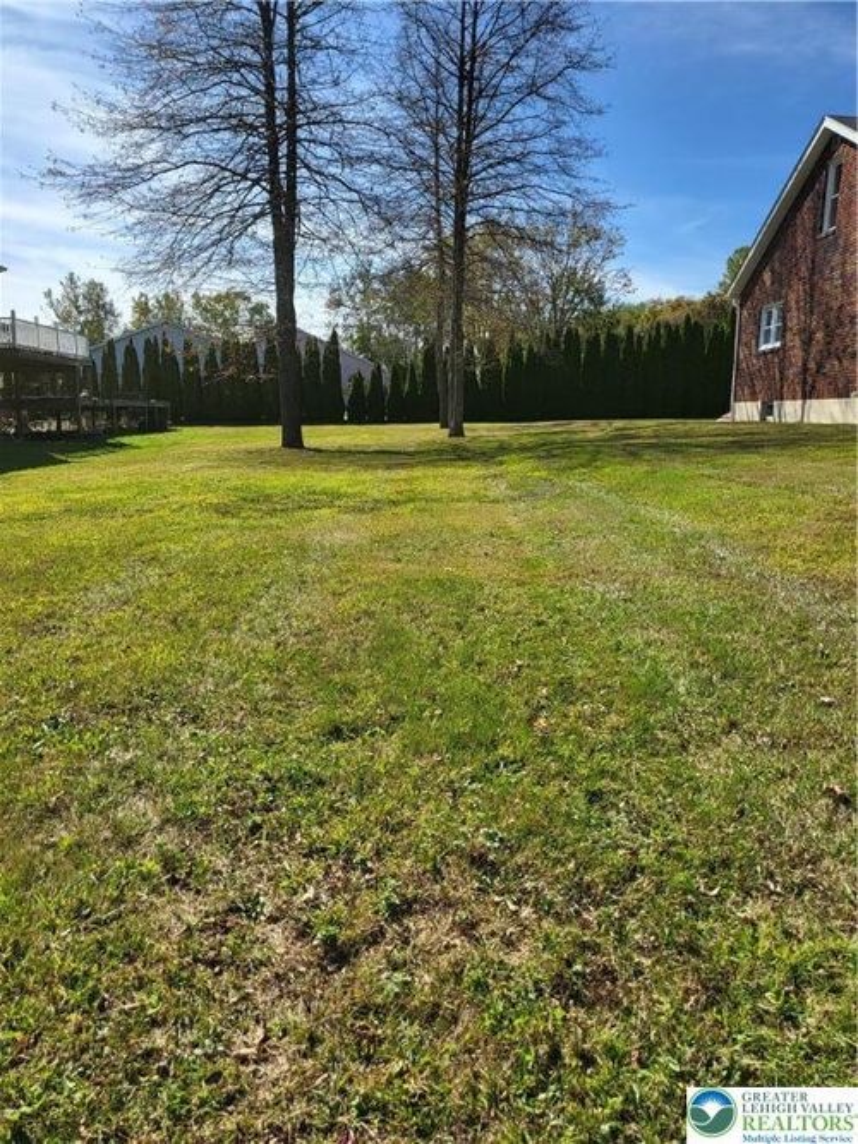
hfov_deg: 53.0
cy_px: 572
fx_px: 860
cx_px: 429
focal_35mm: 26
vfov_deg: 67.3
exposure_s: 1/2346
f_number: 1.8
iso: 50
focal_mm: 4.25
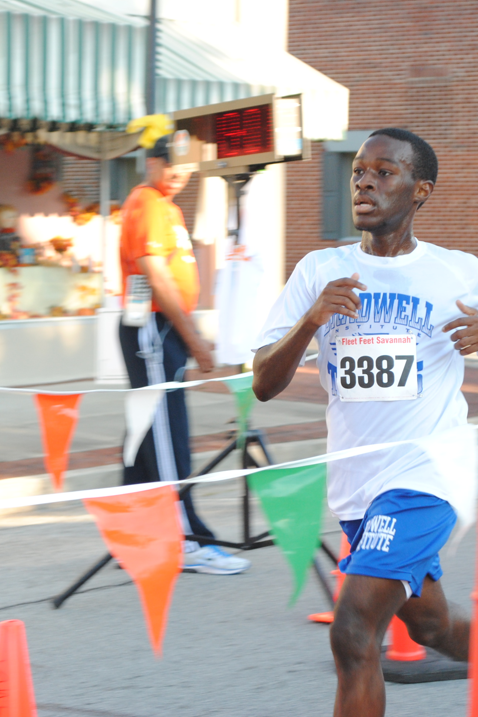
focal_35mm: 124
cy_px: 360
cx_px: 186
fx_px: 2464
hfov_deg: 11.1
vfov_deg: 16.6
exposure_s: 1/160
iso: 400
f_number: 6.3
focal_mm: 55
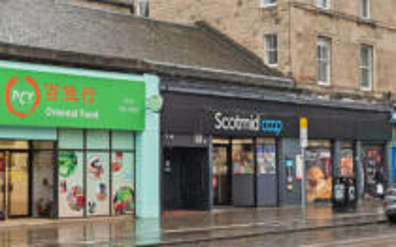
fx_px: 874
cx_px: 140
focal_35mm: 81
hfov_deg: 25.4
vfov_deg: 16.1
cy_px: 103
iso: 250
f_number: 9
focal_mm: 35
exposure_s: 1/25
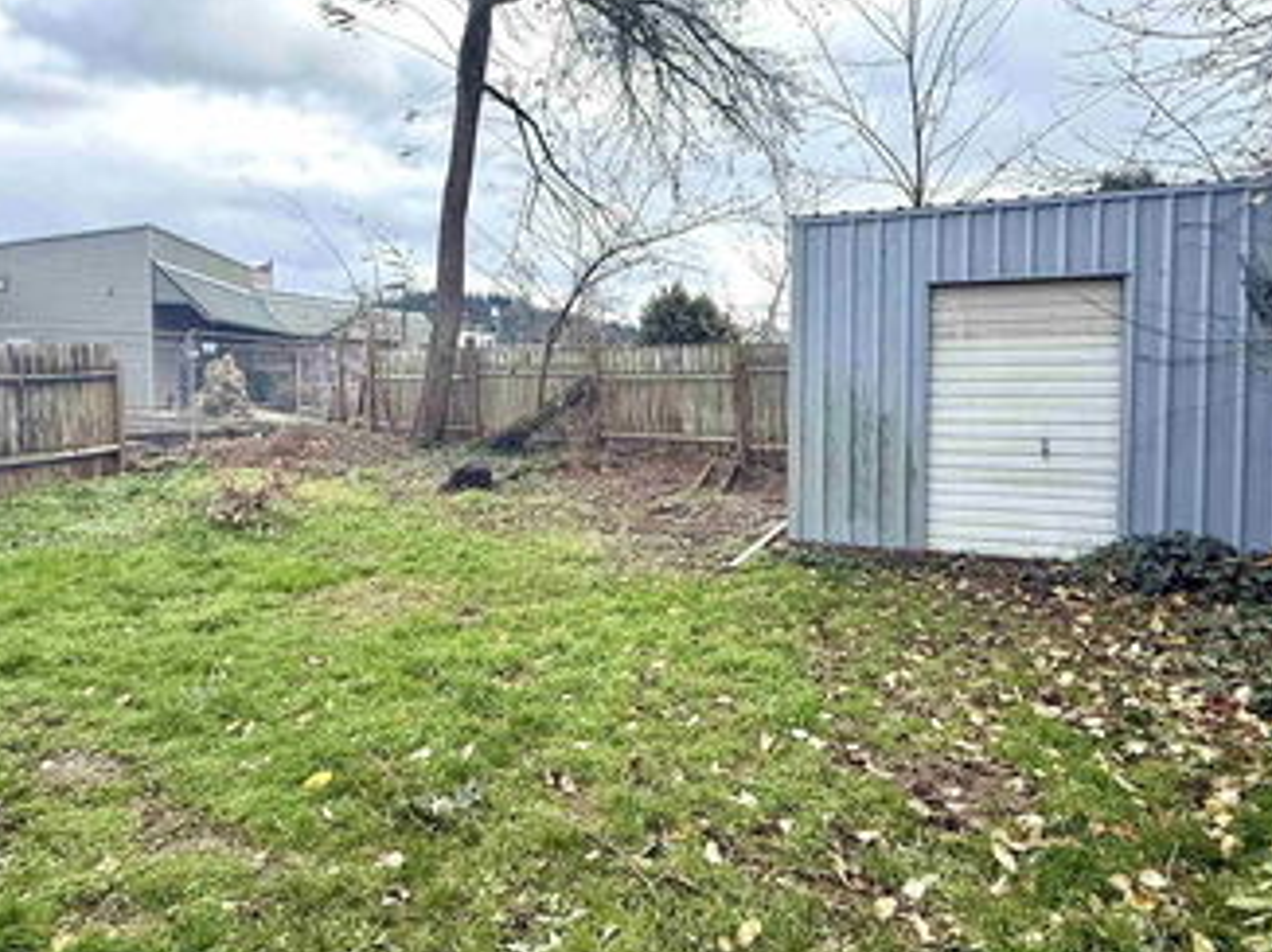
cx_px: 581
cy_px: 406
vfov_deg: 60.7
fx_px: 808
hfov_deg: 76.3
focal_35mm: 22
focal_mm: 2.22
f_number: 2.2
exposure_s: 1/644
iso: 64
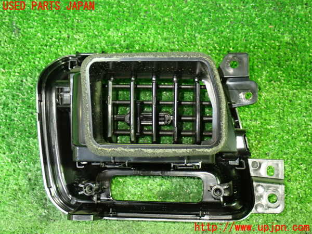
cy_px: 117
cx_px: 156
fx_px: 487
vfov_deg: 27.0
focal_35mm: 54
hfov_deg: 35.5
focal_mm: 9.65
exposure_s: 1/13
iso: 800
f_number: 3.3
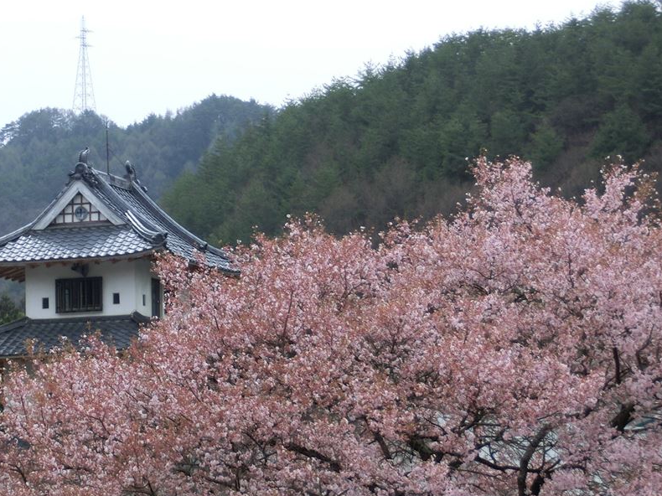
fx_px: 3843
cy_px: 276
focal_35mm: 201
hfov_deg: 9.8
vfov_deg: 7.4
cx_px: 156
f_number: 5.7
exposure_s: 1/320
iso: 100
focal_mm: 21.94
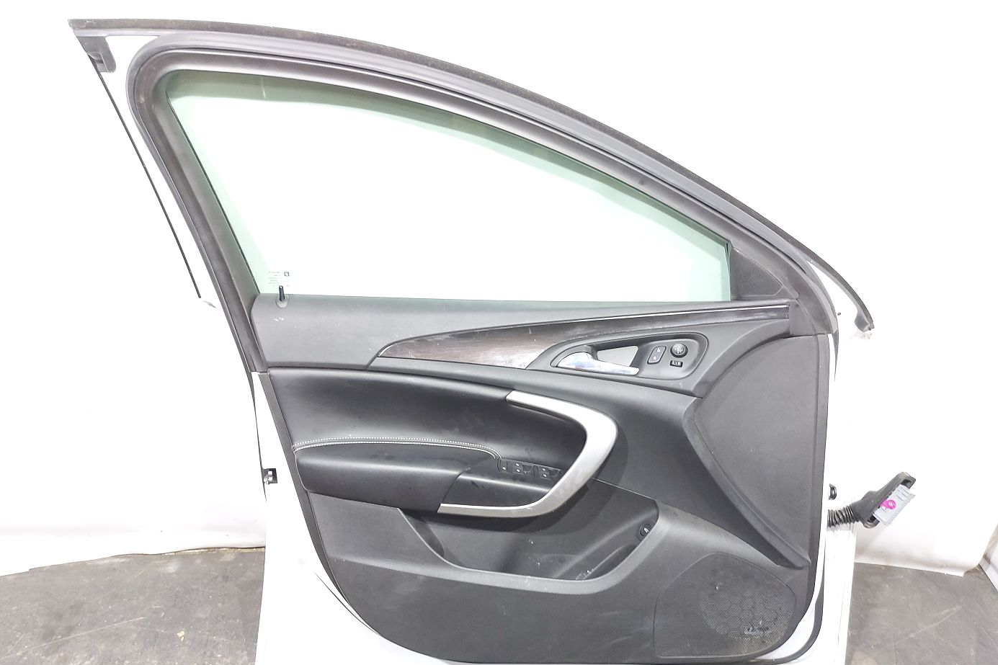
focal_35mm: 25
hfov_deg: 71.5
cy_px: 345
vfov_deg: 51.3
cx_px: 499
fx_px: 693
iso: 320
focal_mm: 5.23
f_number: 1.8
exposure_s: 1/25
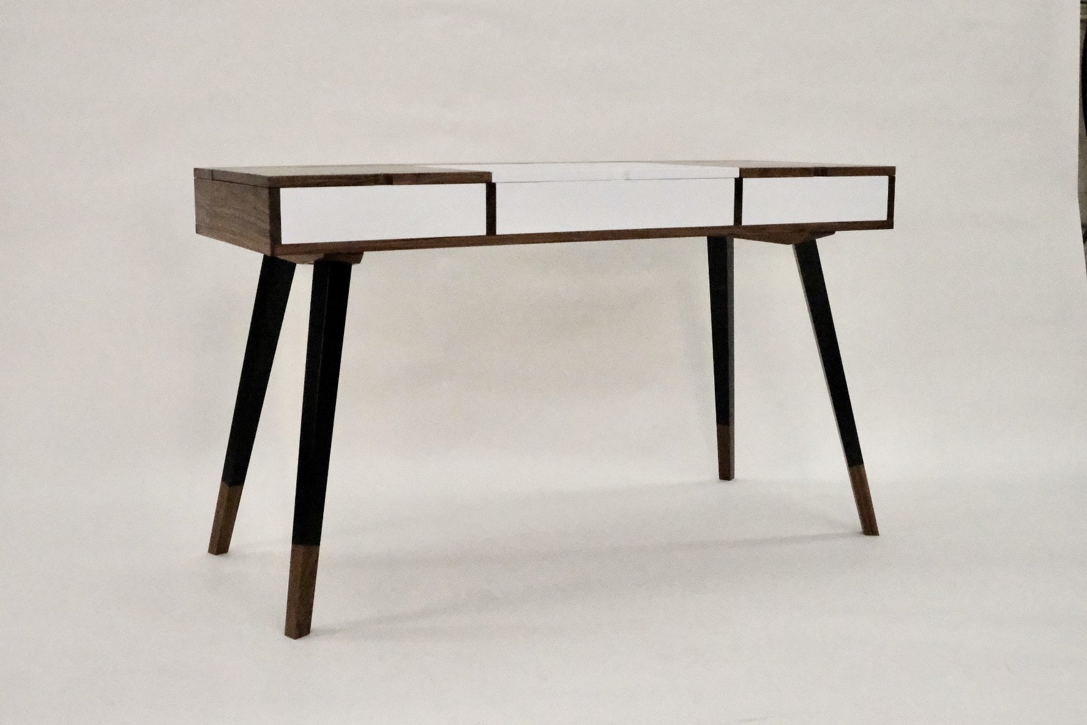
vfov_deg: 31.2
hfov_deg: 45.4
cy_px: 362
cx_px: 544
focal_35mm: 43
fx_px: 1298
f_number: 9
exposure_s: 1/2000
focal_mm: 28.9
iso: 25600
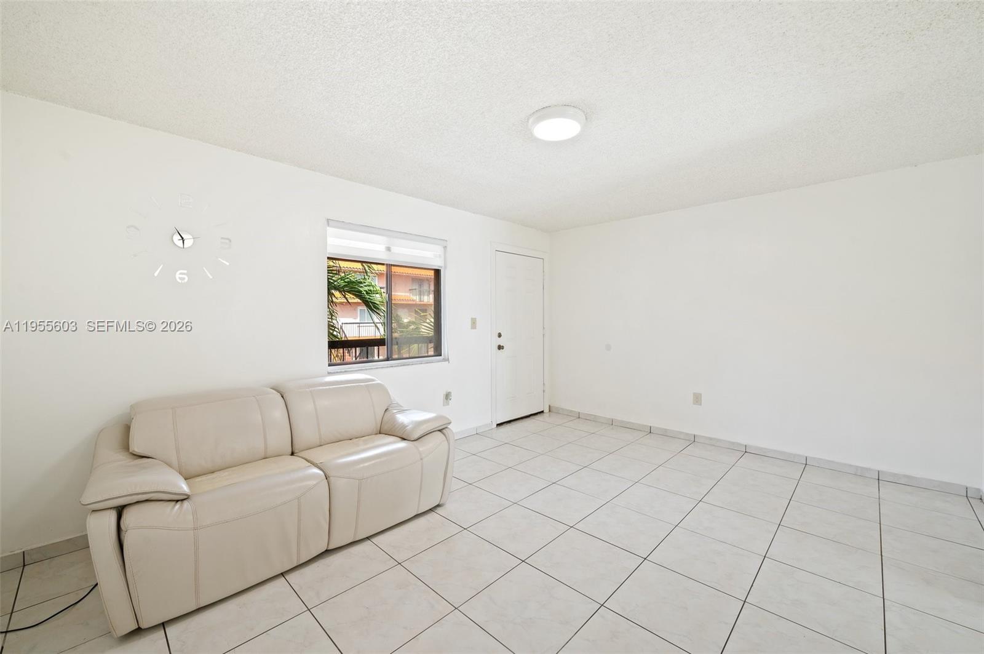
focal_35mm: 14
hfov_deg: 104.3
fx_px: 382
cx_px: 492
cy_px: 327
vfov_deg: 81.1
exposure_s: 1/8
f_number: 8
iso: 200
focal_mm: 14
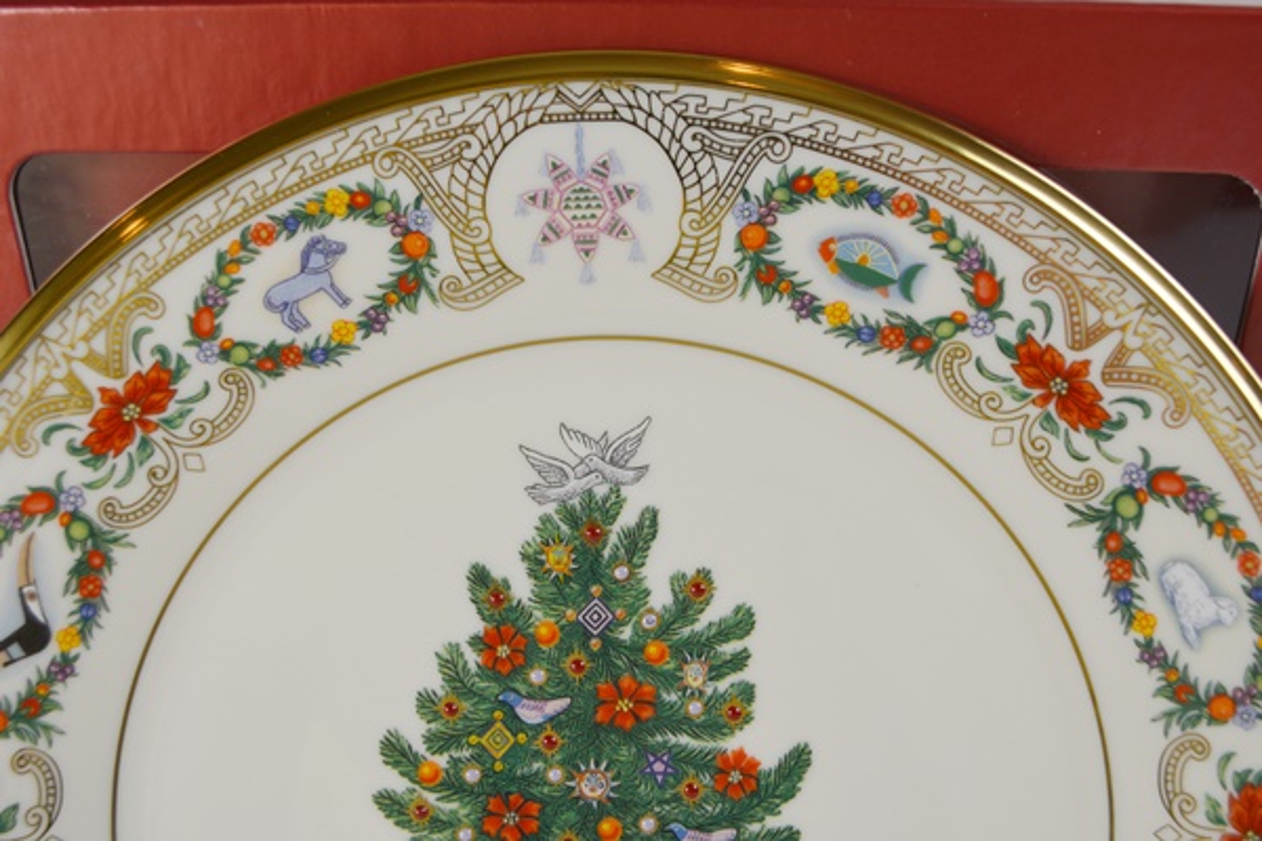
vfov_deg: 36.9
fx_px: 1262
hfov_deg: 53.1
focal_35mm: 36
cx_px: 631
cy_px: 420
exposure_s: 1/125
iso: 220
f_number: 5.6
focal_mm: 24
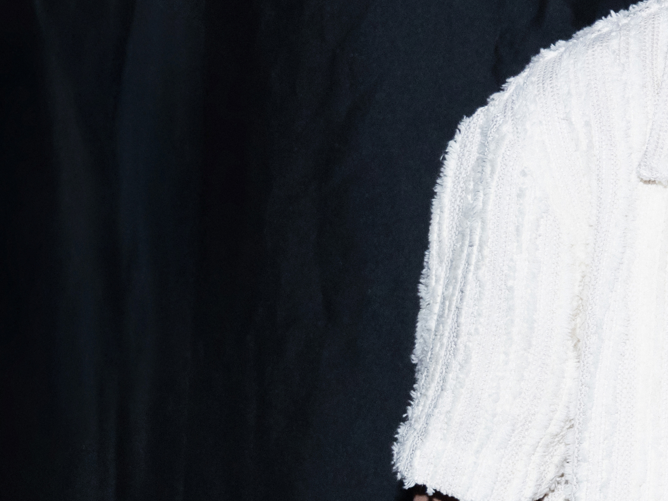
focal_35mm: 139
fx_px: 2682
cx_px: 1355
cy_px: 166
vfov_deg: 10.7
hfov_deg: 12.4
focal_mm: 35
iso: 800
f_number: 4
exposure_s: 1/160
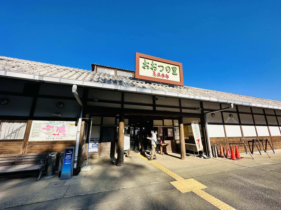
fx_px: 114
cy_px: 105
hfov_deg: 102.1
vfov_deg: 85.7
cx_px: 140
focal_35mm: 14
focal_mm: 2.22
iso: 50
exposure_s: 1/1531
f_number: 2.2
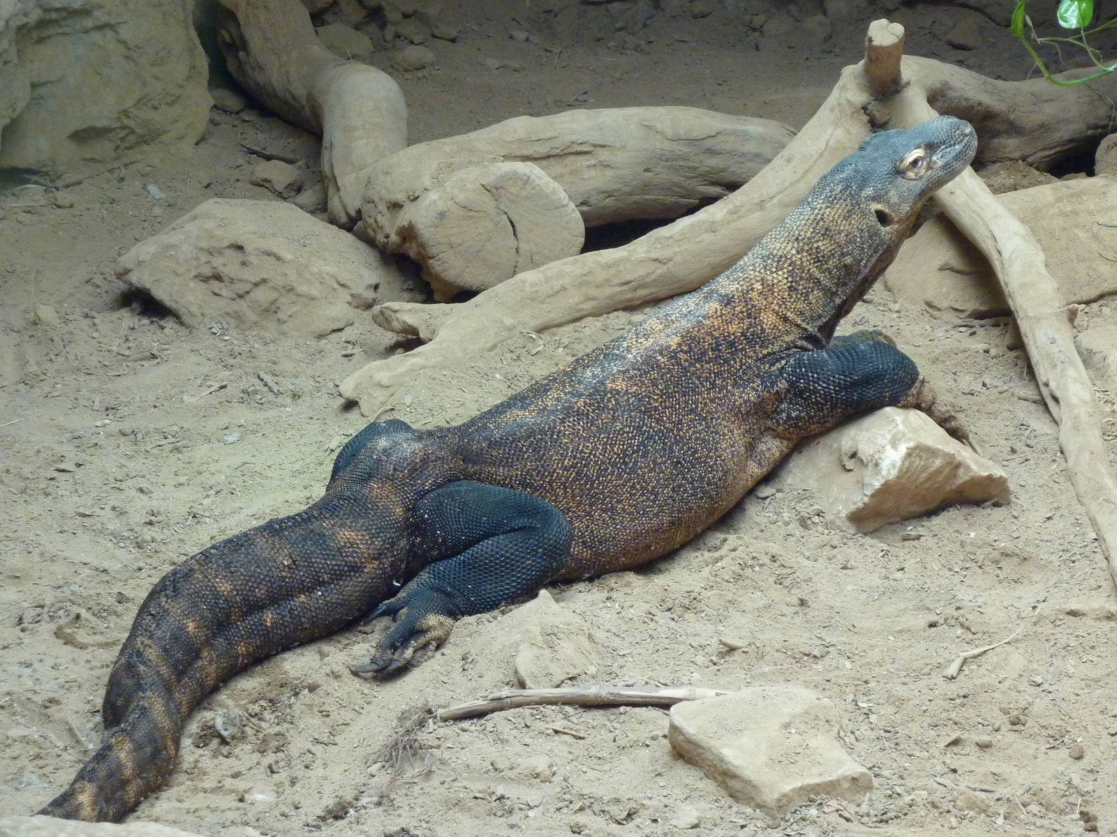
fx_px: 3582
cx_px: 558
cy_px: 418
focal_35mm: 111
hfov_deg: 17.7
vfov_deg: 13.3
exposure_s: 1/100
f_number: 4.4
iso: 400
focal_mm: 18.2
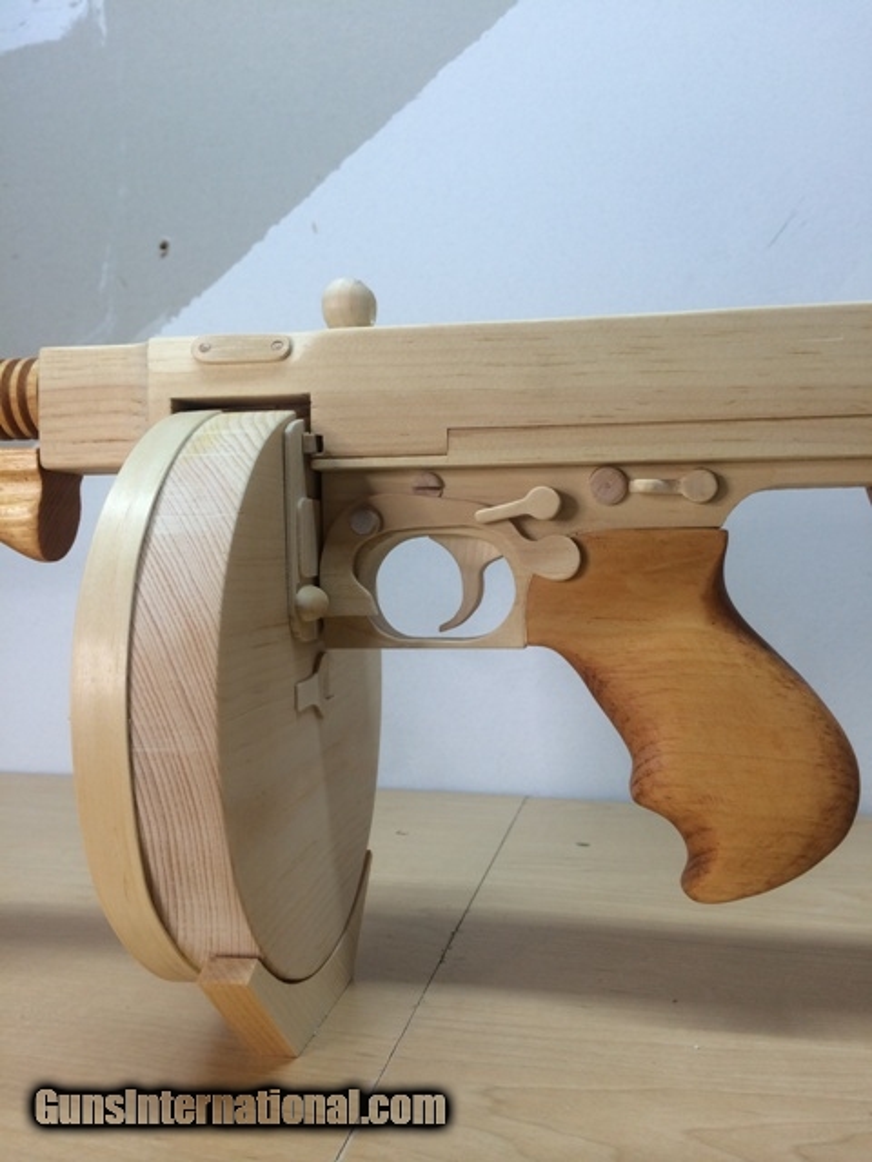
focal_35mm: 30
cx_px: 436
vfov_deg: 60.0
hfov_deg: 46.8
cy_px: 581
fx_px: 1008
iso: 40
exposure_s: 1/60
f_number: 2.2
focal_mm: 4.12
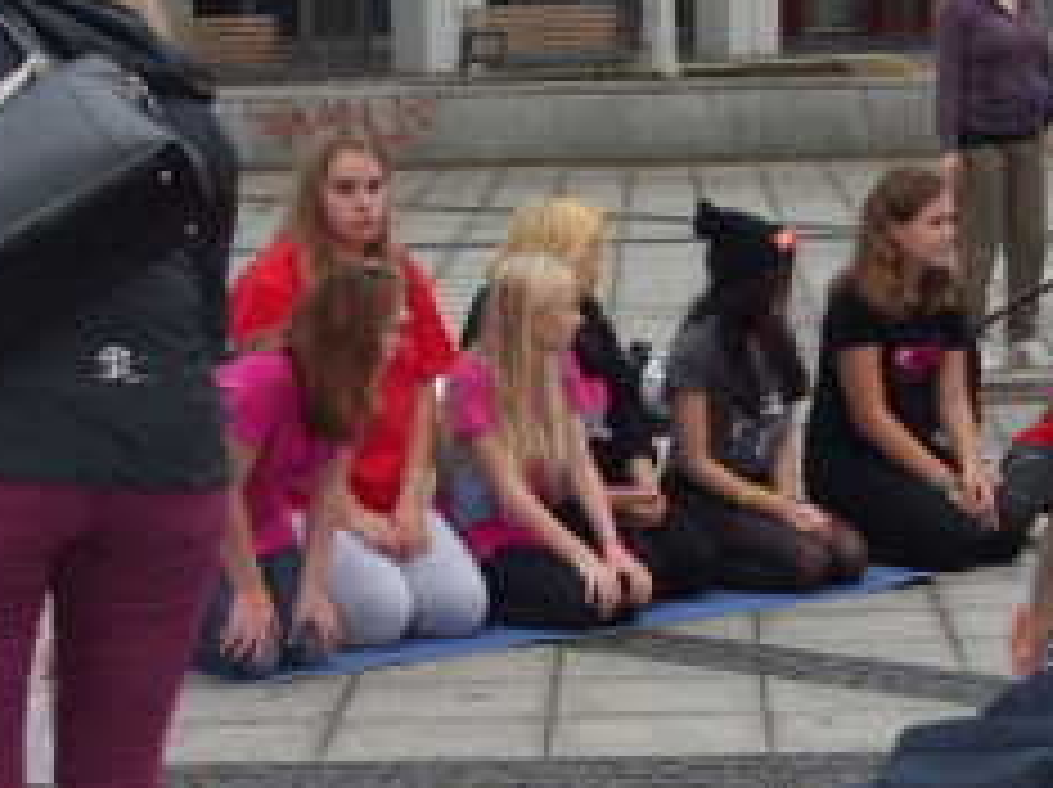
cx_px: 868
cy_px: 441
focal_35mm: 130
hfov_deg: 15.1
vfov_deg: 11.4
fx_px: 3950
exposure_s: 1/30
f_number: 2.8
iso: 100
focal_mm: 6.3
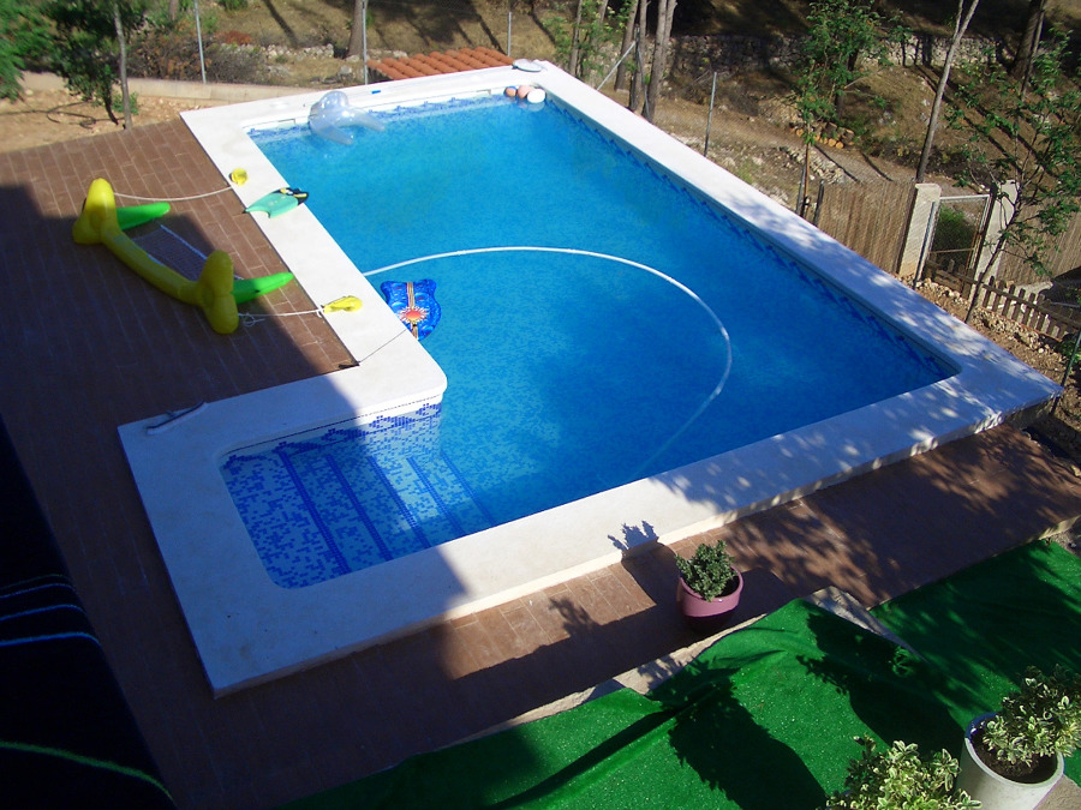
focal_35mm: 35
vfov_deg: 40.7
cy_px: 405
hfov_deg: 52.6
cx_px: 540
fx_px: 1093
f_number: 4.3
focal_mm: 5.8
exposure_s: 1/640
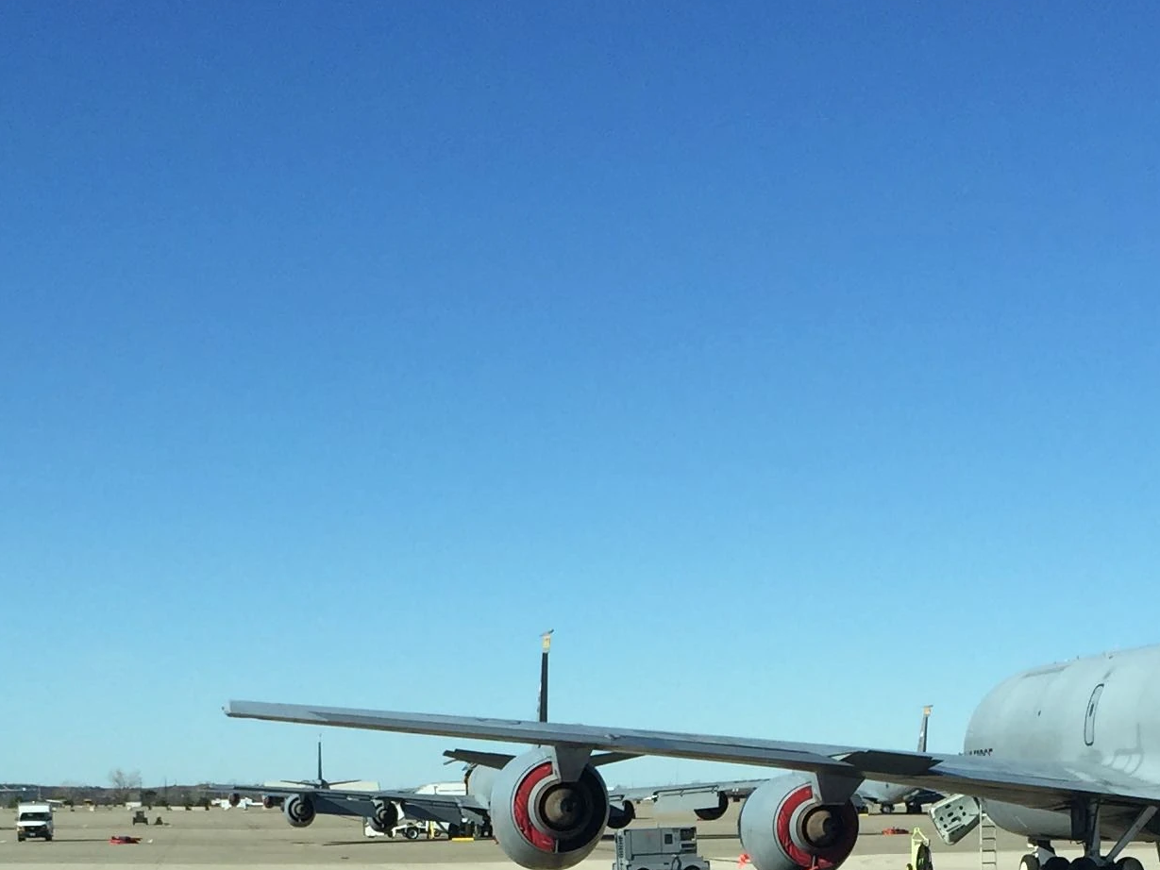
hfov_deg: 25.2
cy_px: 1073
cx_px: 762
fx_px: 2581
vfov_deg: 18.1
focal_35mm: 77
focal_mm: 4.15
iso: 32
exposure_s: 1/775
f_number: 2.2
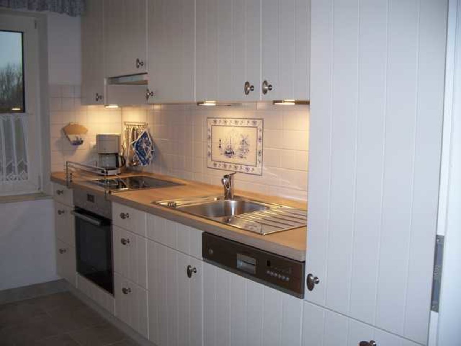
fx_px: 493
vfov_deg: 38.7
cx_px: 230
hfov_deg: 50.1
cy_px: 173
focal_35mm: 37
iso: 125
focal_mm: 7.8
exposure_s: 1/60
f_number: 2.8
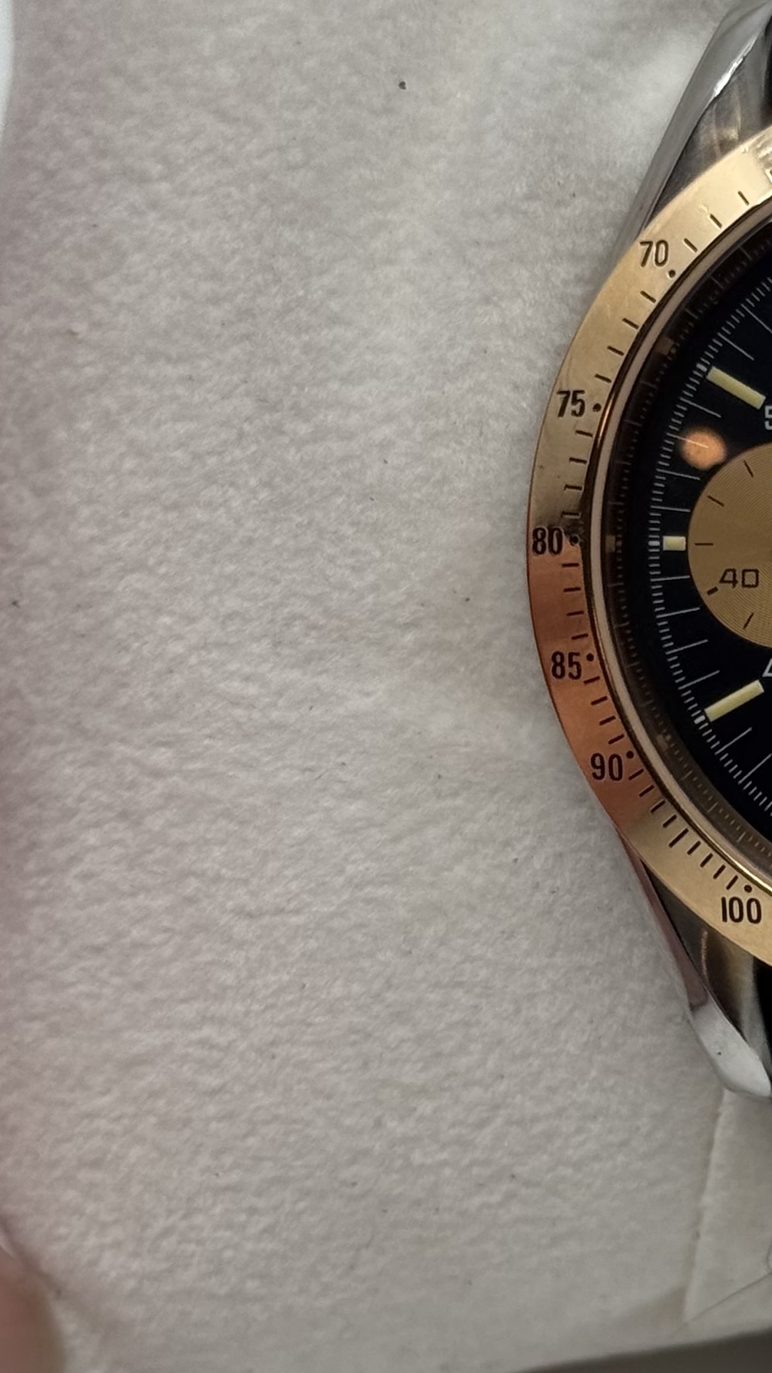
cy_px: 664
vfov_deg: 18.2
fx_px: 4295
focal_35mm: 118
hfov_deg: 10.1
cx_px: 1009
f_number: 1.78
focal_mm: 6.76
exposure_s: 1/358
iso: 64
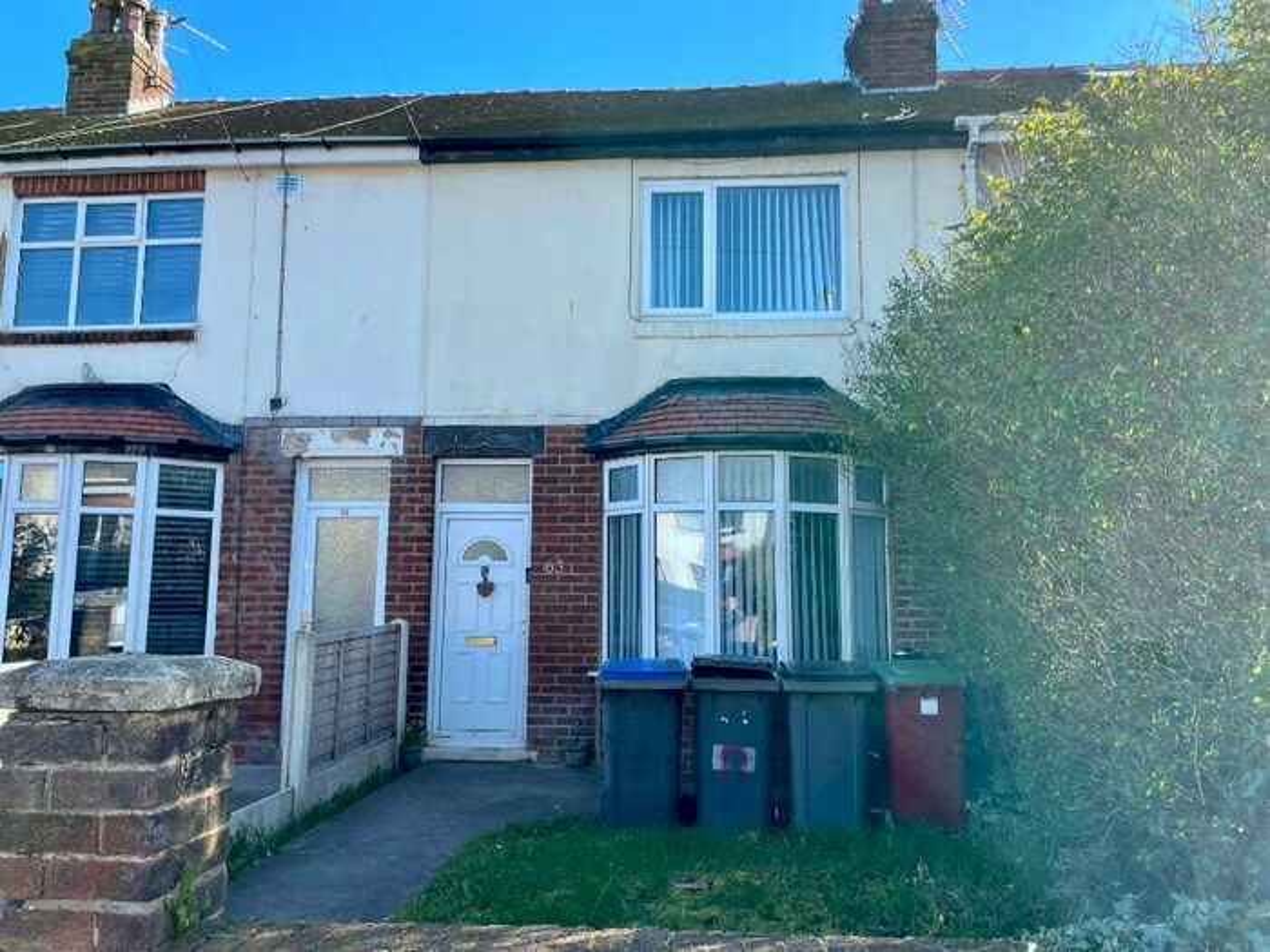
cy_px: 476
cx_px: 635
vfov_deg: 53.1
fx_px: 954
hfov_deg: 67.3
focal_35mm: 26
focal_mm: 4.2
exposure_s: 1/729
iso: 32
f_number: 1.6
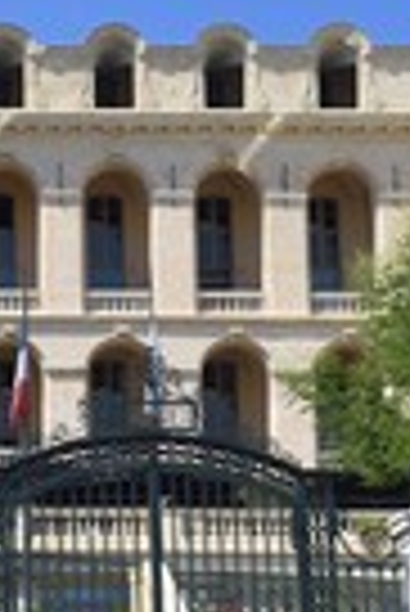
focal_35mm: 148
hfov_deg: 9.2
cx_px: -68
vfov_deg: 13.8
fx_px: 2522
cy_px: 396
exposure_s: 1/320
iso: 200
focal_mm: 48
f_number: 11
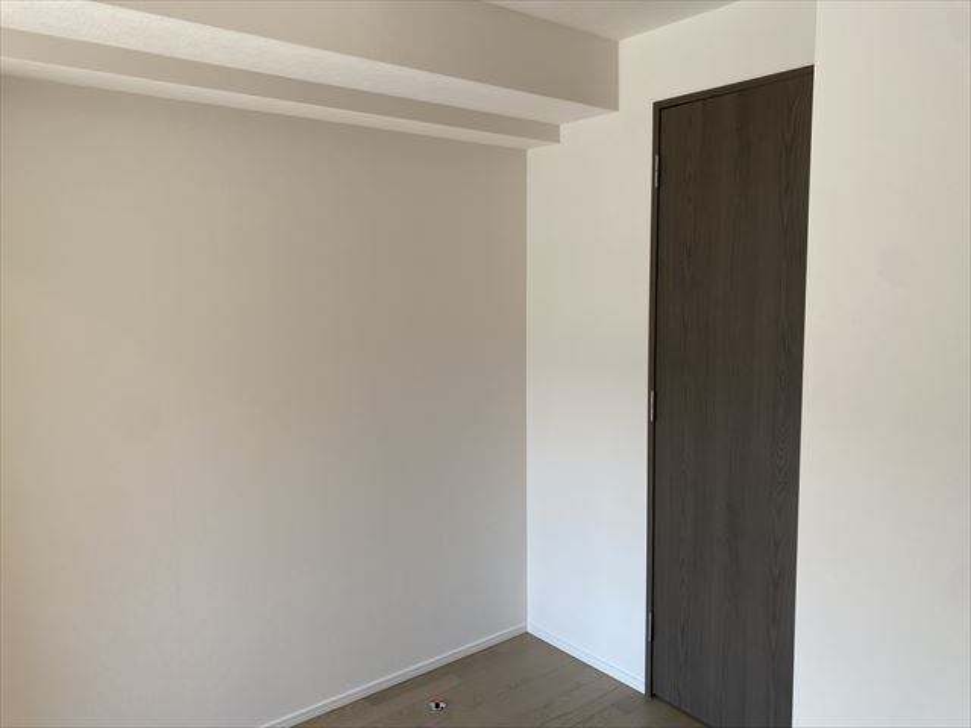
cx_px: 486
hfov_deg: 67.3
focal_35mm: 26
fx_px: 729
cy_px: 364
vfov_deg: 53.1
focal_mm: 4.25
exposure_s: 1/122
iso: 40
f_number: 1.8
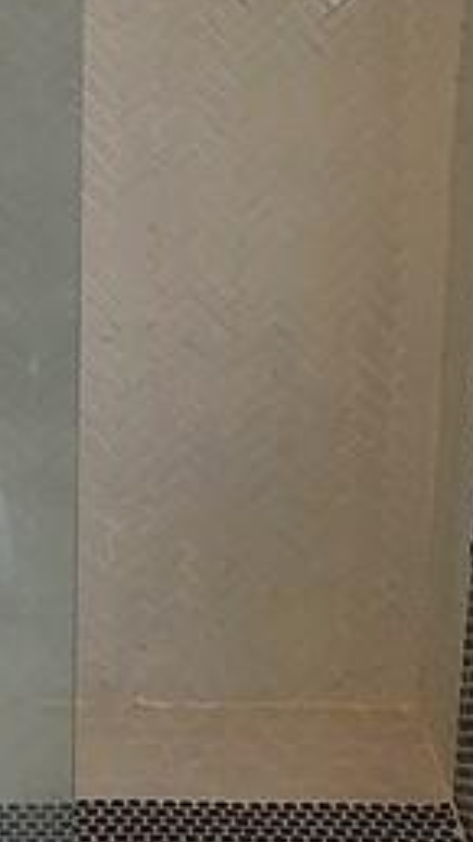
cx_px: -36
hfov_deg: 13.5
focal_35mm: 88
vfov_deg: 23.1
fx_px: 1963
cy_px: -13
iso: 100
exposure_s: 1/60
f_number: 2.2
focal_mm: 2.2
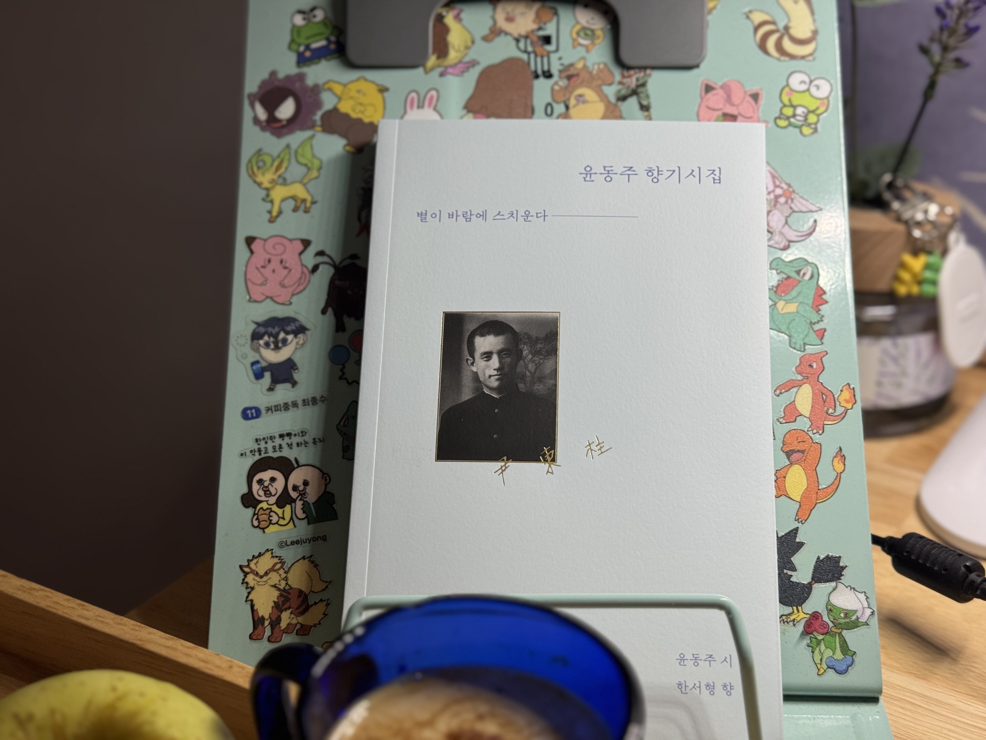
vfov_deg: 30.3
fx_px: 1367
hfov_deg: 39.7
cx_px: 493
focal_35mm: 48
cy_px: 370
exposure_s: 1/60
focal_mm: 6.76
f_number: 1.78
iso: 100
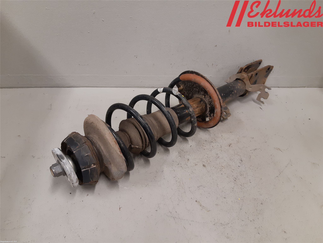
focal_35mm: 26
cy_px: 122
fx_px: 243
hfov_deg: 67.3
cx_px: 162
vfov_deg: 53.1
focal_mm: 3.93
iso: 125
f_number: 1.7
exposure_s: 1/50
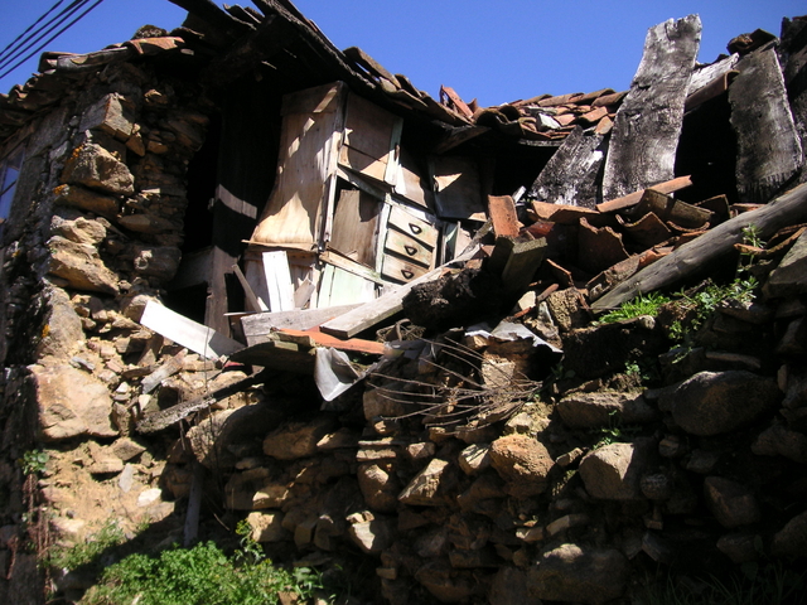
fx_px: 863
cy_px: 302
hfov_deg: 50.1
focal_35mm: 37
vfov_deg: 38.7
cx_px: 404
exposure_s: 1/750
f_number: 2.8
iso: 50
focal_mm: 6.1
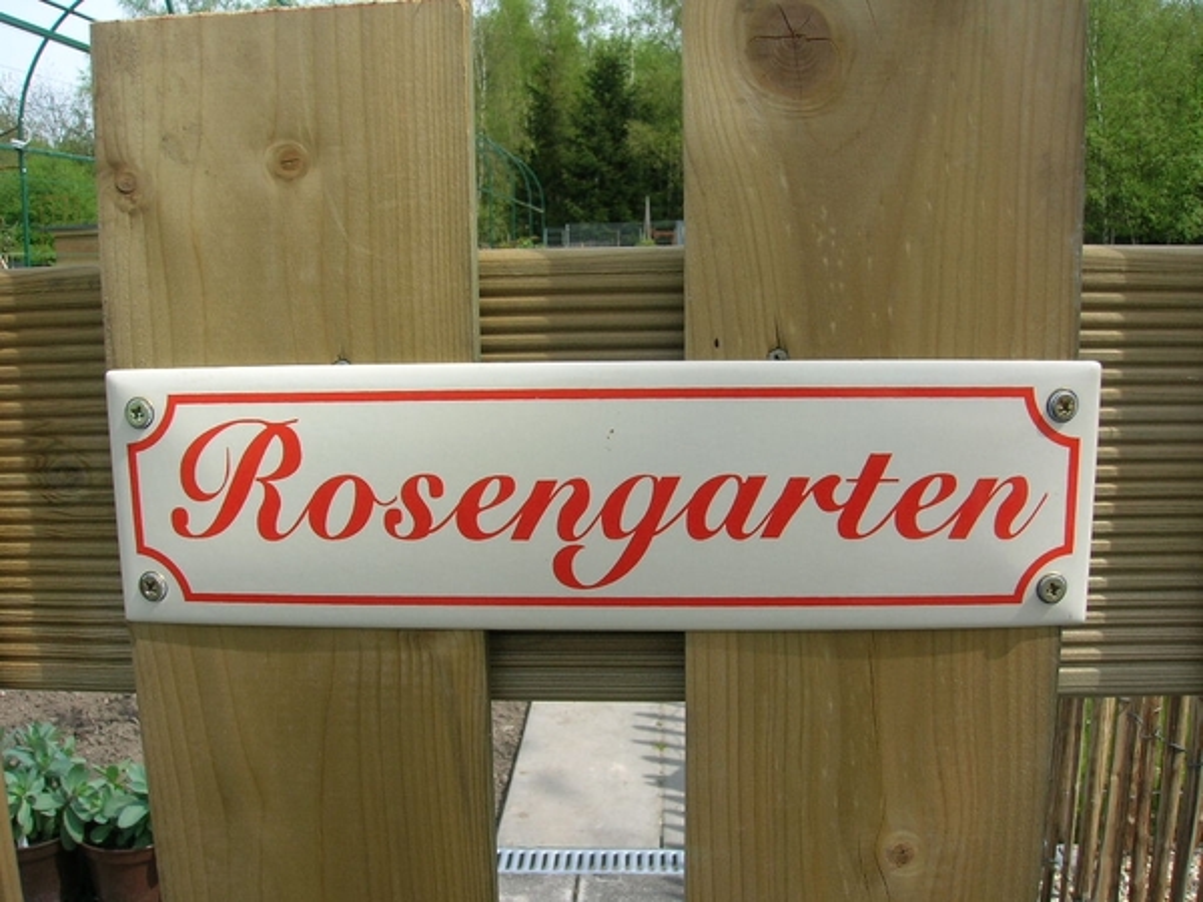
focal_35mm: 34
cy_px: 451
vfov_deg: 41.8
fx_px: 1182
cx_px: 602
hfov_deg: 54.0
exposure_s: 1/217
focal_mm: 5.7
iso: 50
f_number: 4.9
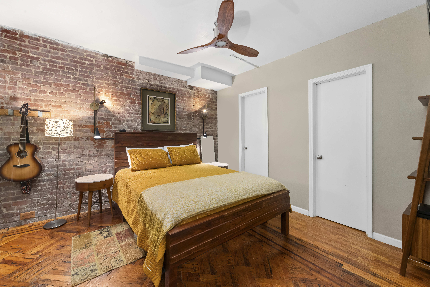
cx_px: 215
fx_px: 167
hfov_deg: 104.3
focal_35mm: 14
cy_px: 144
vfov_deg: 81.2
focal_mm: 14
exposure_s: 3
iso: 400
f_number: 11
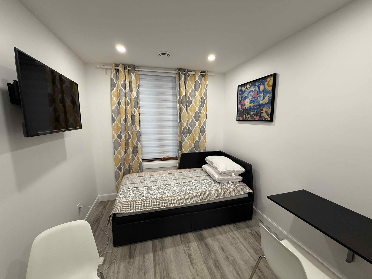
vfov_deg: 85.7
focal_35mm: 14
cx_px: 186
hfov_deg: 102.1
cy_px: 140
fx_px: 150
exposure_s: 1/120
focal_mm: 2.22
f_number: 2.2
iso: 200
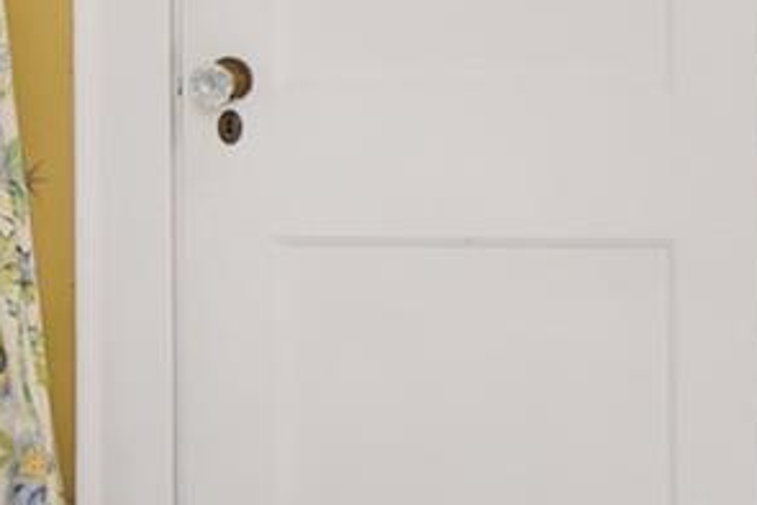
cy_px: -105
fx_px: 2408
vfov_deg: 11.7
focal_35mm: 114
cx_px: 1450
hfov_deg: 15.0
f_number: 8
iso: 640
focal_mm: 11
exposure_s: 1/60
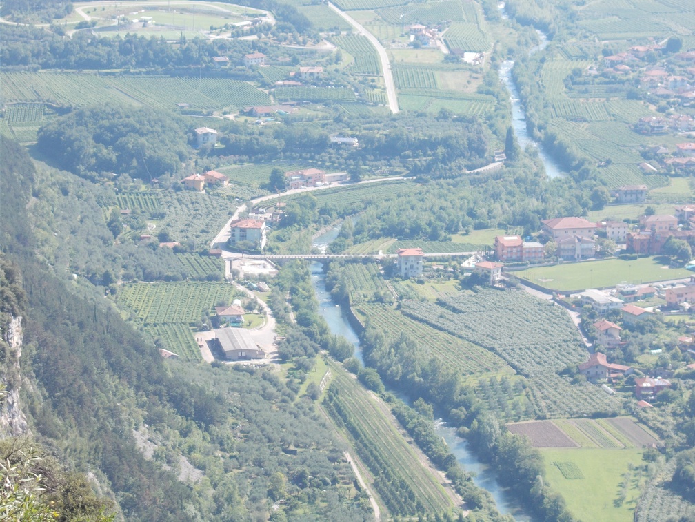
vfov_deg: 11.4
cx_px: 348
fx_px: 2610
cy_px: 261
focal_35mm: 130
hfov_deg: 15.2
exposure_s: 1/80
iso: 80
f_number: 6.5
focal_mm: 23
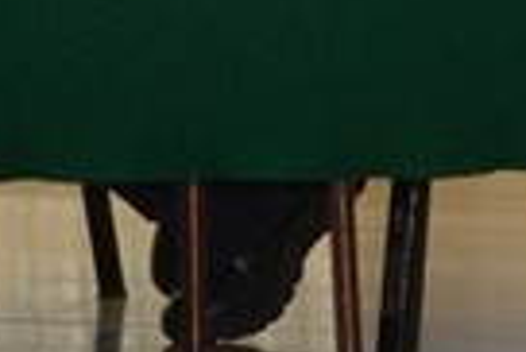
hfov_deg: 3.3
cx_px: -278
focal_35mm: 613
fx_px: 8966
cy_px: -807
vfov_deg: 2.2
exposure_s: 1/60
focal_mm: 58
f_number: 5
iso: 400
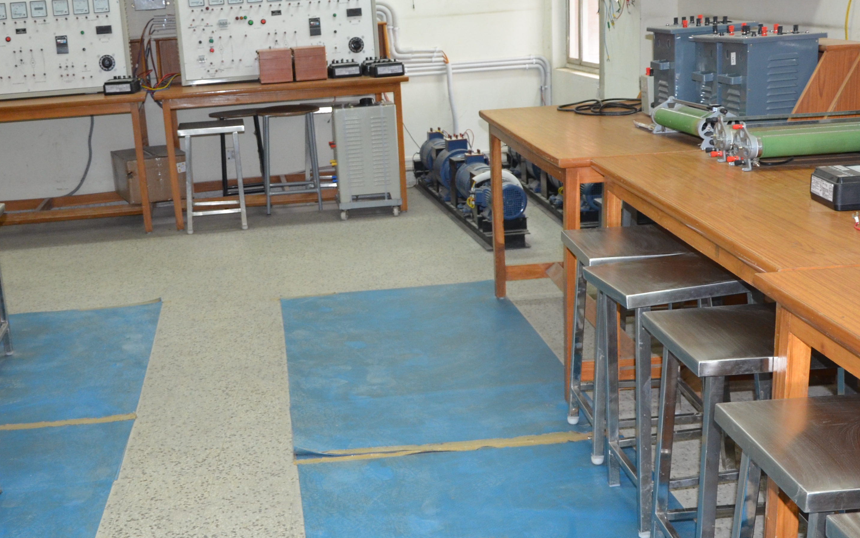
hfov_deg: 42.4
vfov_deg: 27.3
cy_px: 333
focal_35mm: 47
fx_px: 1102
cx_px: 340
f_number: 3.5
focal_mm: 18
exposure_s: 1/60
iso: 800
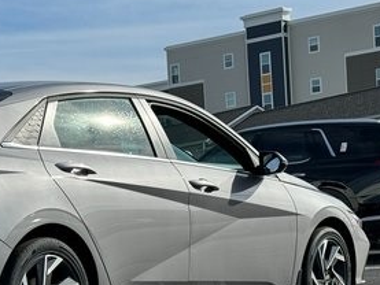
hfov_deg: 17.4
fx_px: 1219
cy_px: 278
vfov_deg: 13.2
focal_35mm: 111
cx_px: 23
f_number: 1.78
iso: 64
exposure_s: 1/4608
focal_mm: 6.76
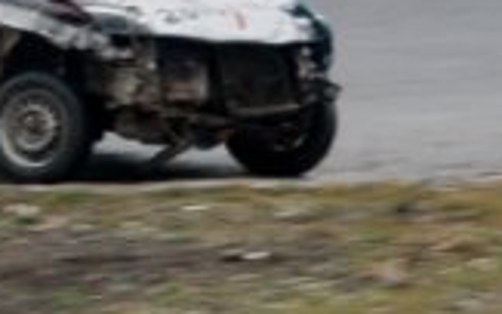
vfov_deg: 2.8
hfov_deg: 4.5
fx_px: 6419
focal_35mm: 469
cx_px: -145
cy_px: -200
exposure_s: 1/80
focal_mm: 78
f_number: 5.6
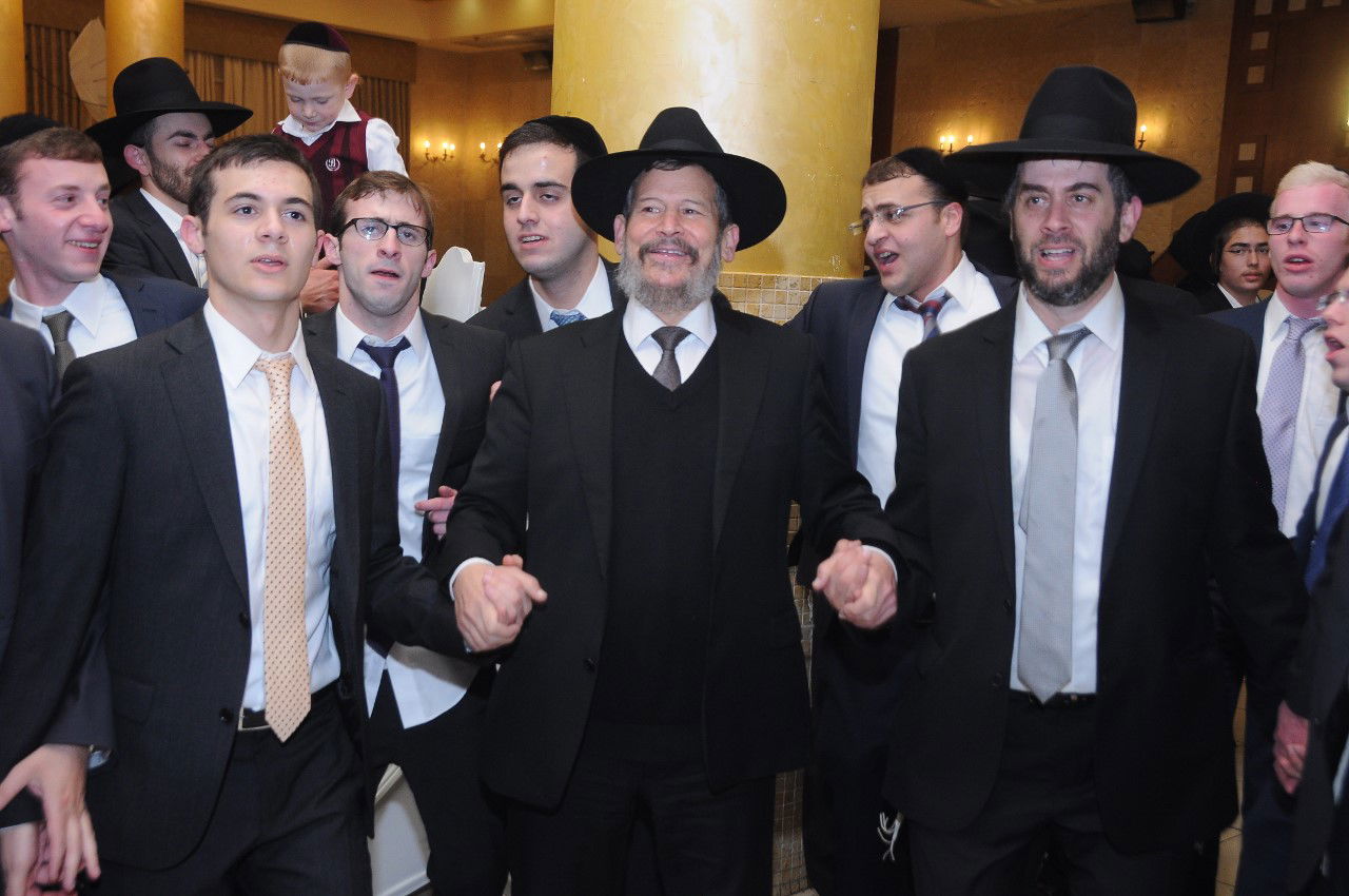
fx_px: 1572
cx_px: 674
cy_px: 448
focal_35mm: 42
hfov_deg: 46.5
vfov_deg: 31.8
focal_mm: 28
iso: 640
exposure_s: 1/80
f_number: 6.3
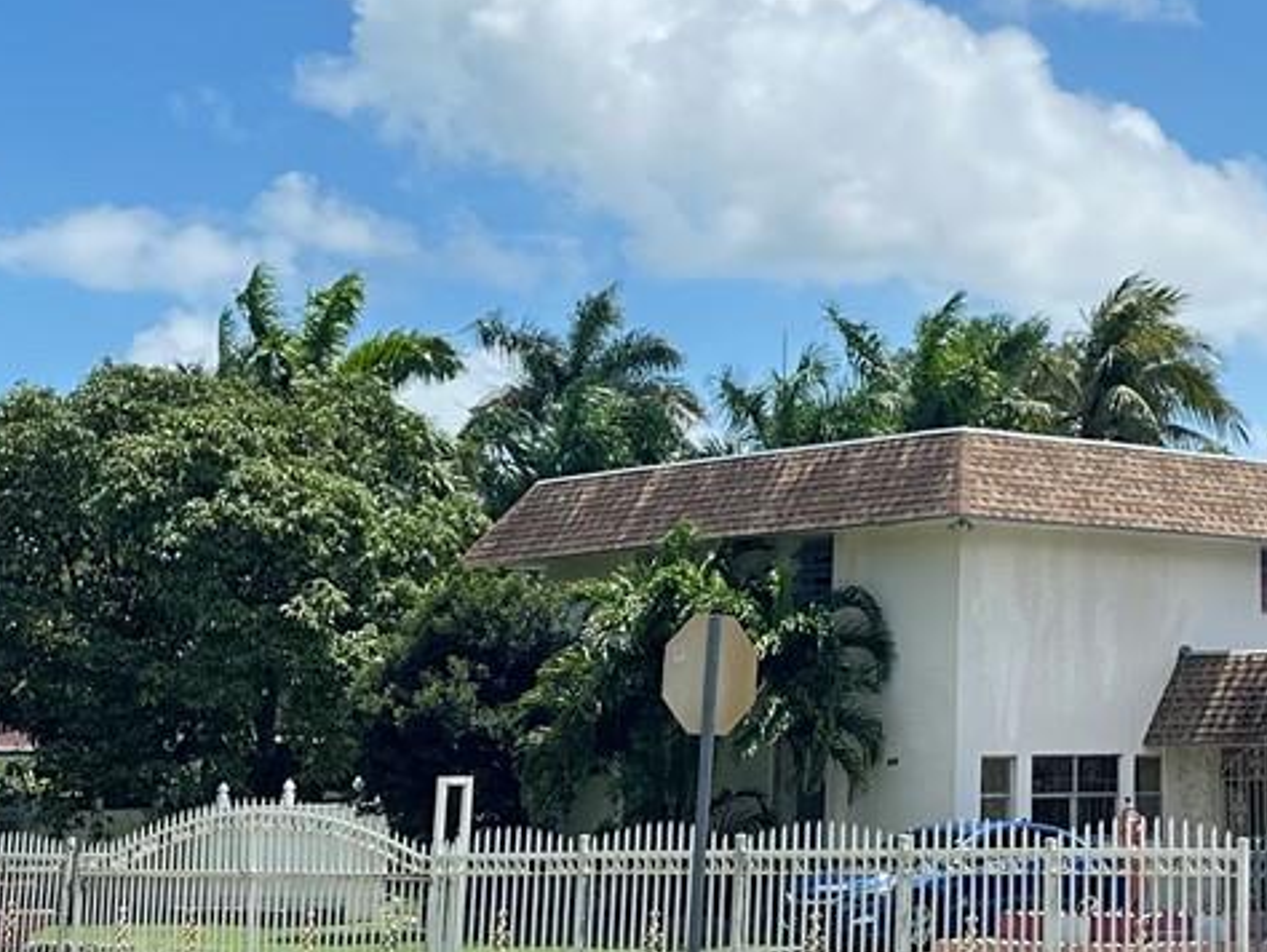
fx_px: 2966
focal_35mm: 81
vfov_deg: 17.8
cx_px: 1246
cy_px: 0
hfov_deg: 23.2
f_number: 1.78
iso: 80
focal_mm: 6.86
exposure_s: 1/2299
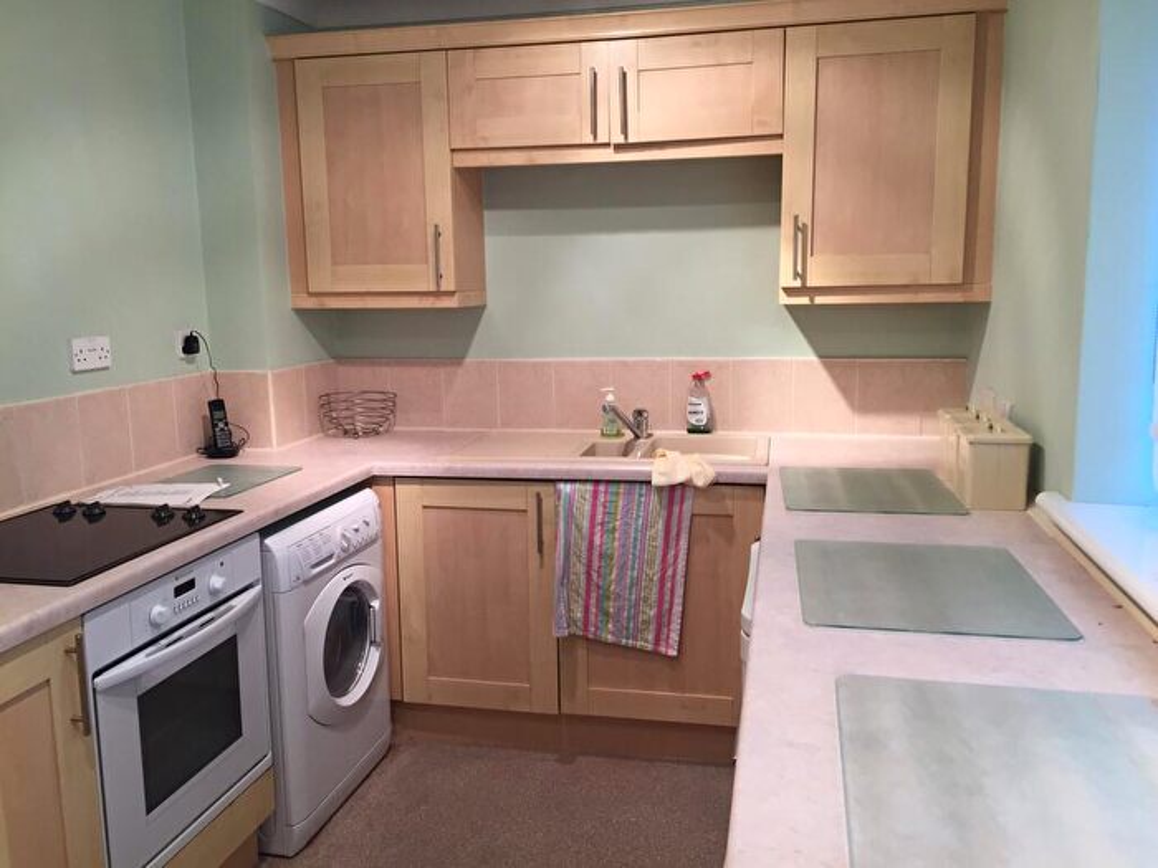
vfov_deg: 48.2
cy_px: 434
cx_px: 579
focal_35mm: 29
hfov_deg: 61.7
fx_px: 970
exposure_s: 1/33
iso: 50
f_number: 2.2
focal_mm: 4.15
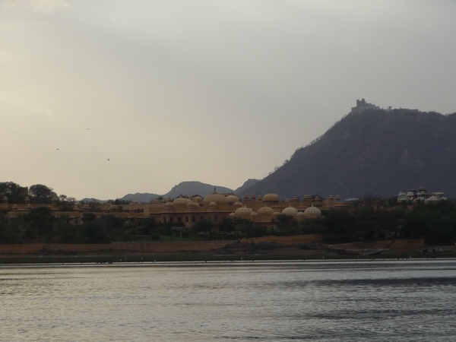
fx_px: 2042
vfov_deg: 9.6
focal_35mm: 155
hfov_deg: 12.7
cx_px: 228
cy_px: 171
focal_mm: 15.2
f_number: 5.5
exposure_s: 1/160
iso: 100
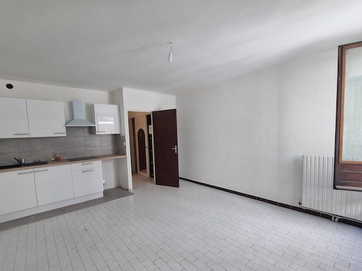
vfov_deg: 81.6
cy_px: 145
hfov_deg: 98.1
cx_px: 174
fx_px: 157
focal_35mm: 15
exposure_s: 1/100
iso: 80
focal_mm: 2.2
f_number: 2.2
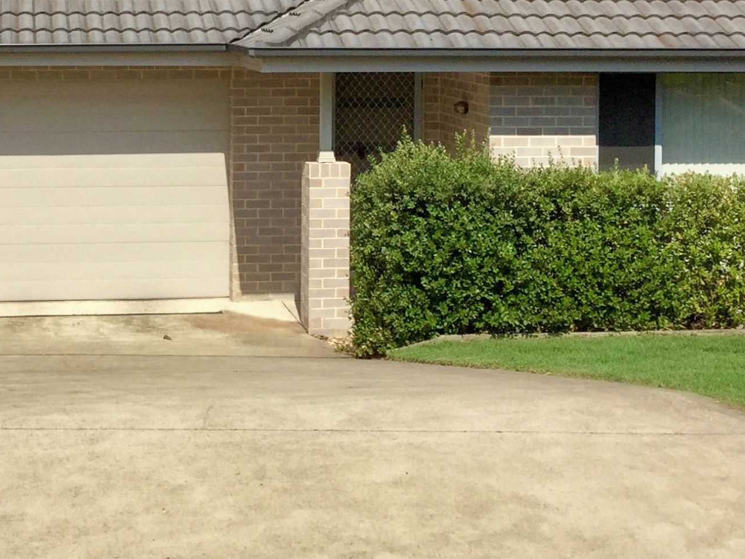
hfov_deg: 25.1
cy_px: 93
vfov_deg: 18.9
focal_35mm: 77
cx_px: 193
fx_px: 1658
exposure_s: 1/2203
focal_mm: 3.3
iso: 25
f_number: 2.4
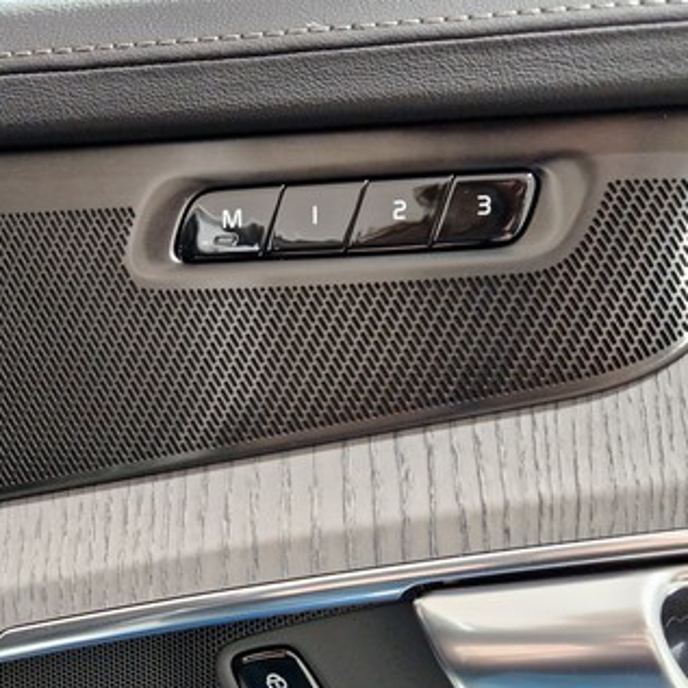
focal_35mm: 41
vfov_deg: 40.0
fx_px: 922
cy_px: 504
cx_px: 184
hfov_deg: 40.0
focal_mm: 5.4
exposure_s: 1/100
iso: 1000
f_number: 1.8
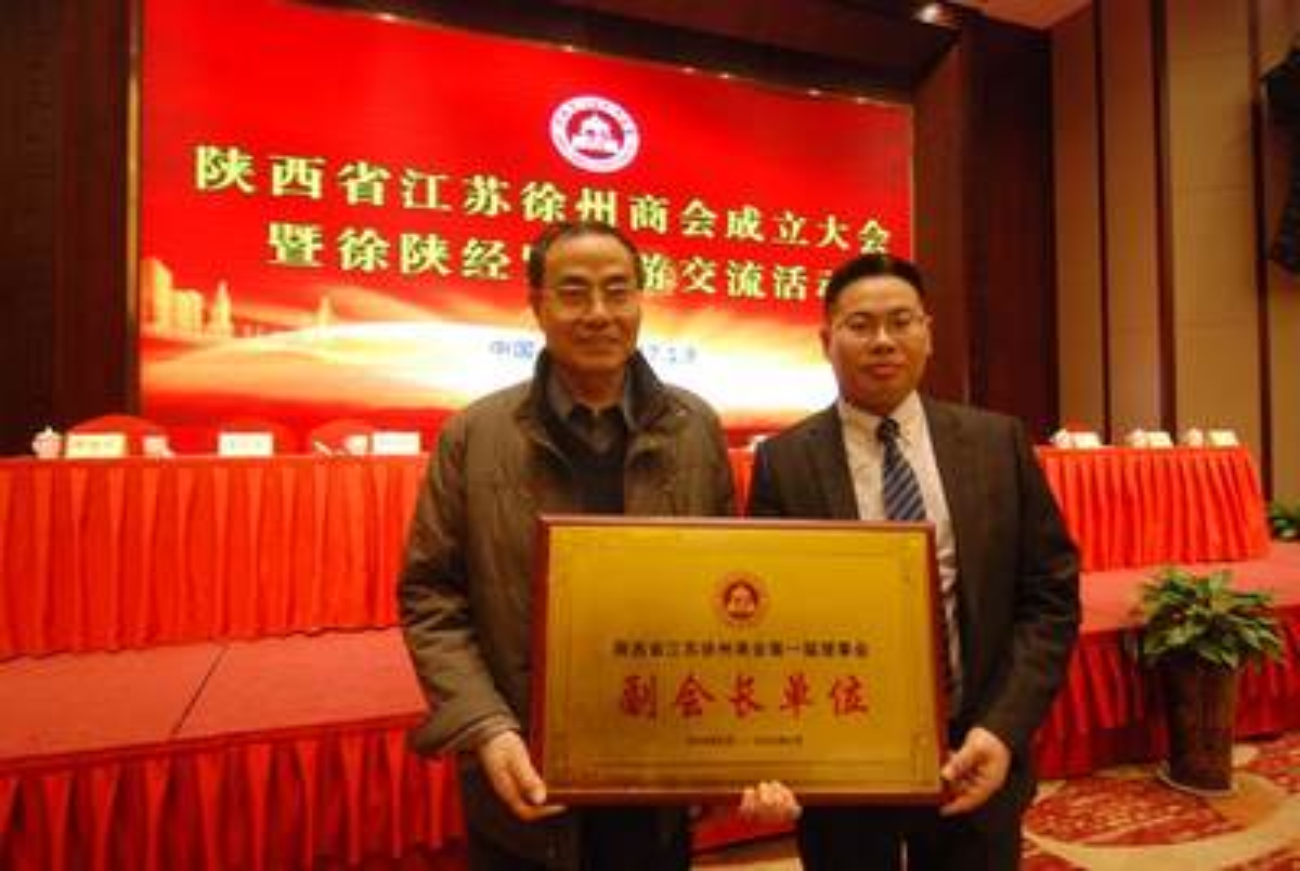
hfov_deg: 81.1
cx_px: 650
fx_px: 759
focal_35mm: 21
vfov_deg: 59.7
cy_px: 436
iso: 400
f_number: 4
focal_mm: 14
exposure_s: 1/40
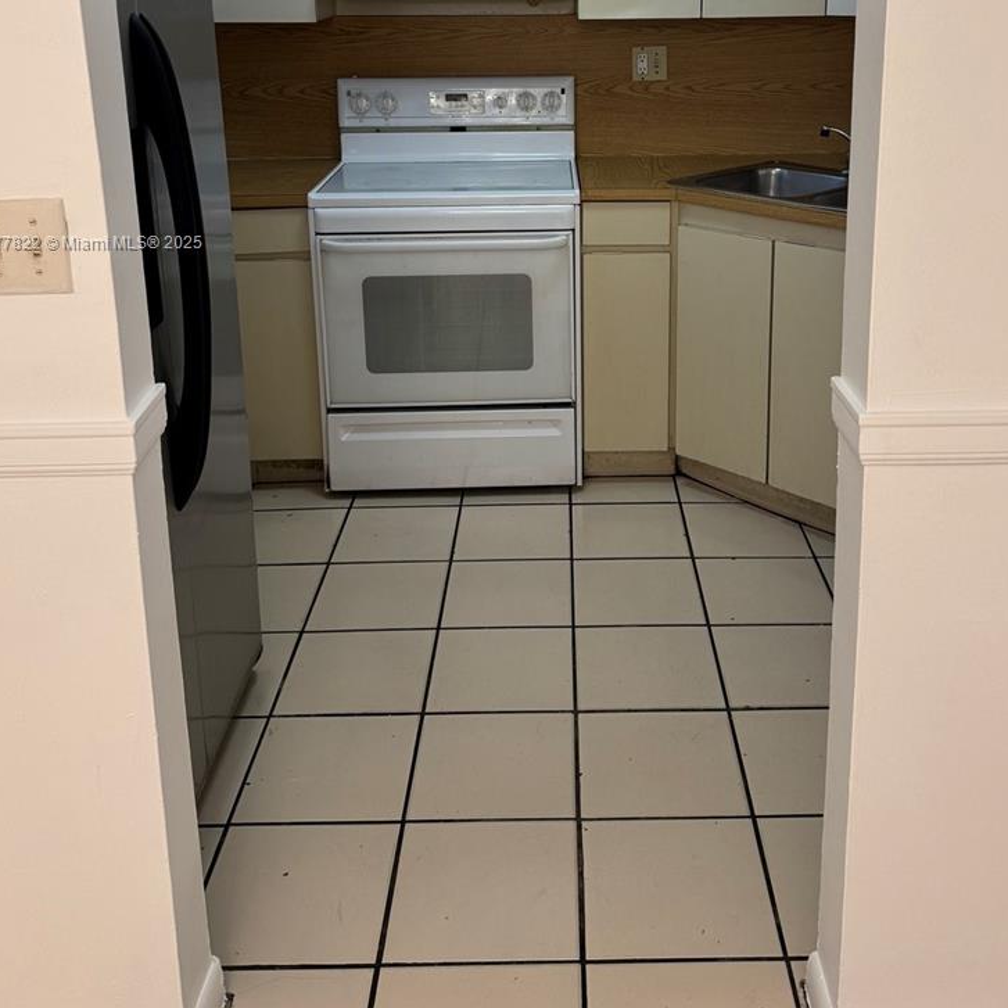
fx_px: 1153
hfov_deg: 47.1
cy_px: 244
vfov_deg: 45.5
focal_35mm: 35
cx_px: 573
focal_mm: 6.76
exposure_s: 1/60
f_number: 1.78
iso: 160
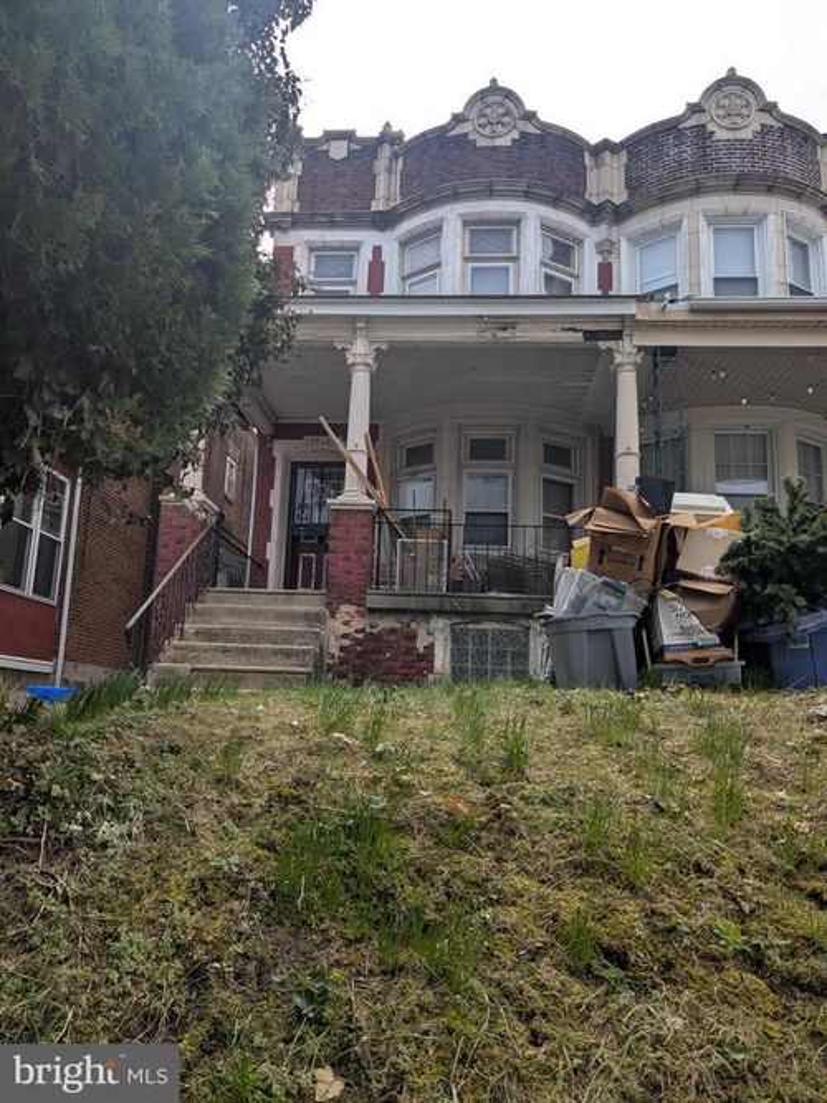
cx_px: 414
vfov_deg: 65.3
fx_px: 860
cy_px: 552
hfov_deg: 51.3
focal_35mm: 27
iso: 44
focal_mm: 4.38
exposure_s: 1/2597
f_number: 1.73
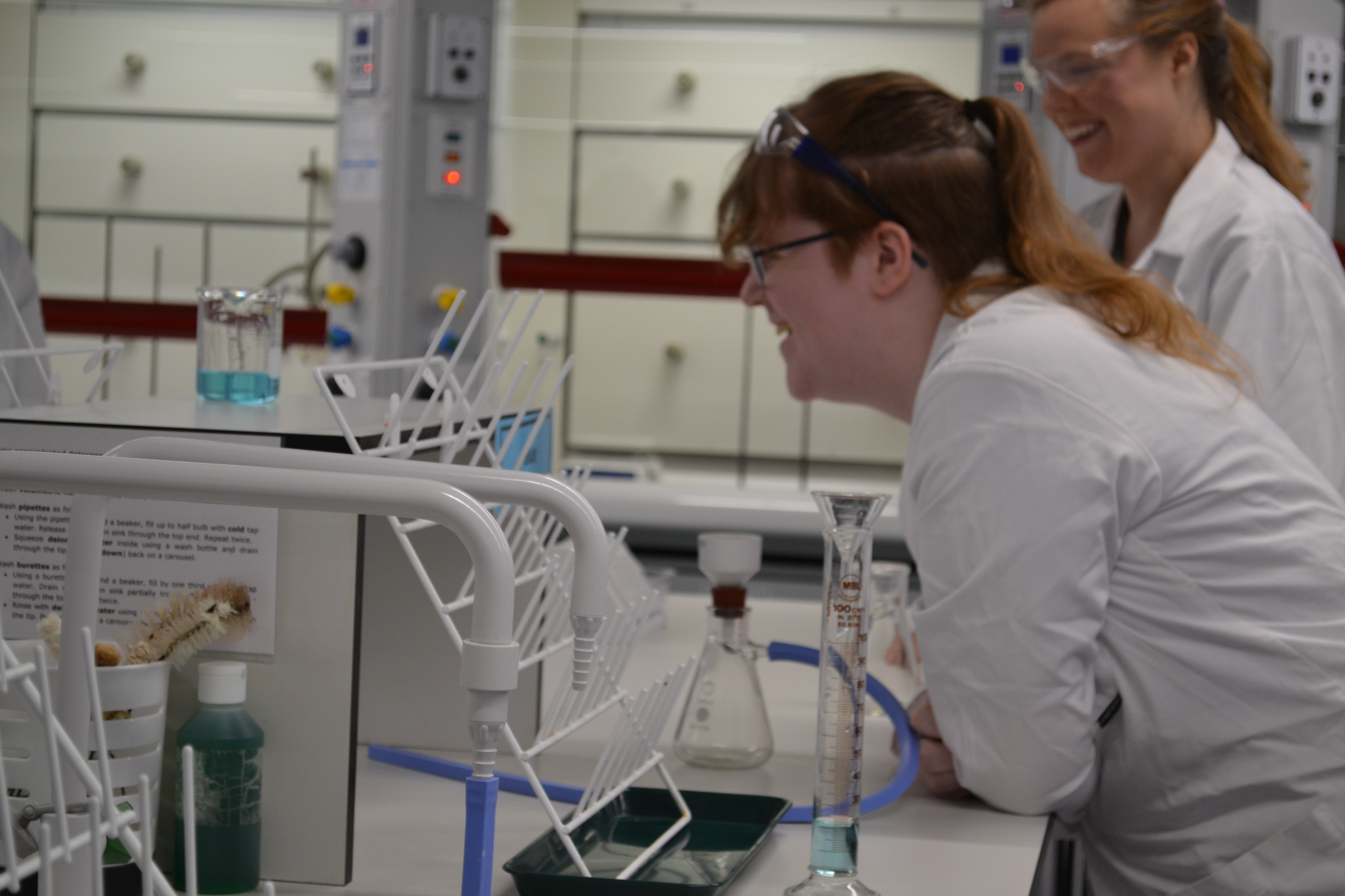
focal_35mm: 75
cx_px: 672
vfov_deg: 18.2
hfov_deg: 27.0
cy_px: 448
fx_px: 2802
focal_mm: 50
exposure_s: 1/60
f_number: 5.6
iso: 400
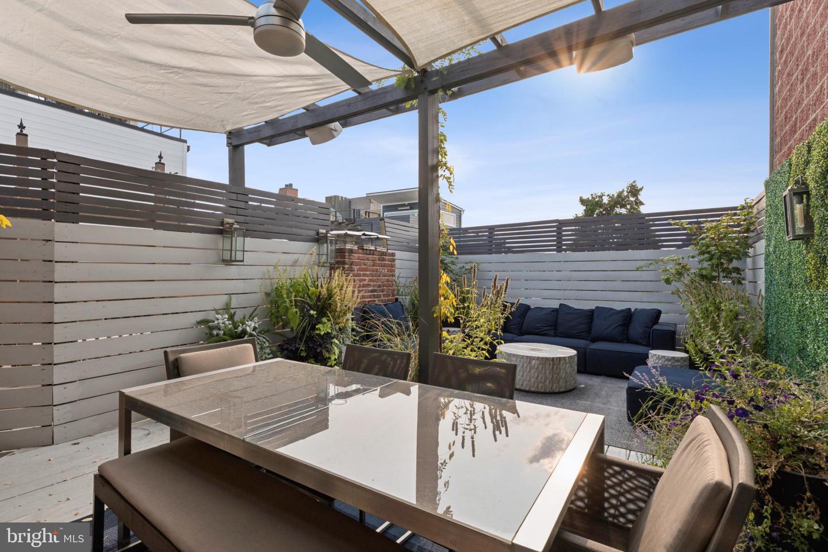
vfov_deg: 70.4
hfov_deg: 93.3
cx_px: 414
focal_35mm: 17
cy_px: 276
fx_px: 391
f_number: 9
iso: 160
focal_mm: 11.4
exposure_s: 1/200
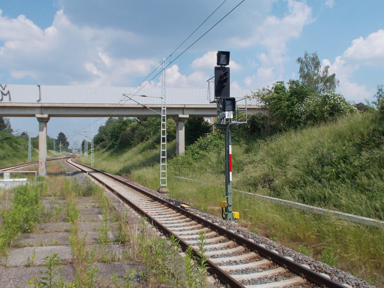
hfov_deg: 54.0
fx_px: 377
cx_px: 192
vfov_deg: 41.8
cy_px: 144
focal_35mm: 34
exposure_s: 1/160
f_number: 9.2
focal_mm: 6
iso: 80
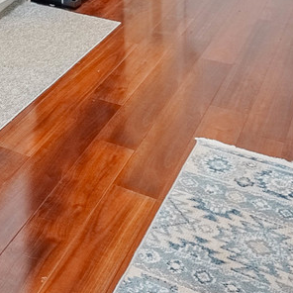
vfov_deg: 20.2
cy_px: -214
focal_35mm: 65
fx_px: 622
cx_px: -137
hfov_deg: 22.2
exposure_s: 1/640
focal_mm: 14
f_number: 7.1
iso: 200
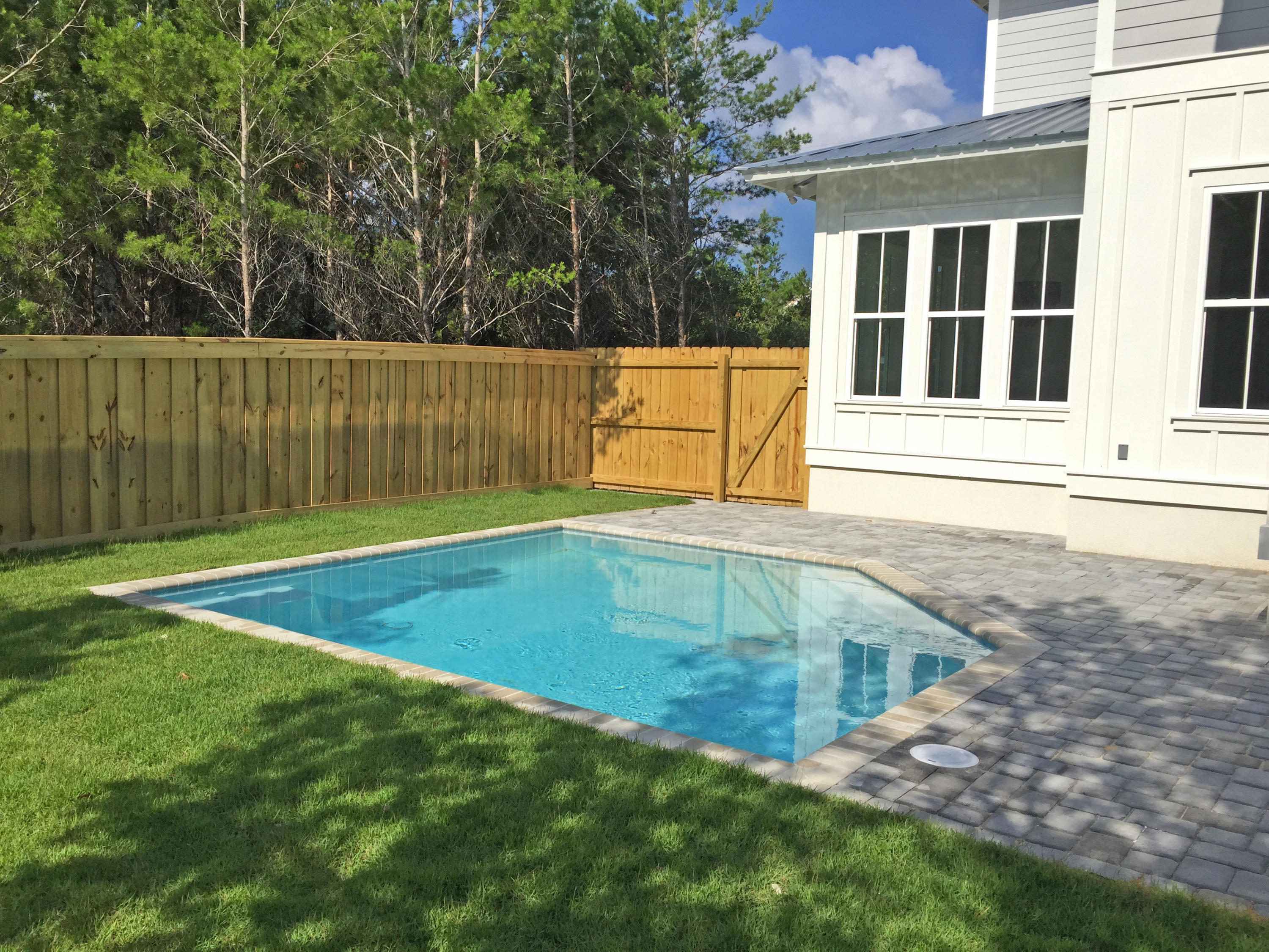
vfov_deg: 48.2
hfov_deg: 61.7
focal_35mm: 29
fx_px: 1063
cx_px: 634
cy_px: 476
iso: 32
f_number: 2.2
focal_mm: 4.15
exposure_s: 1/2198
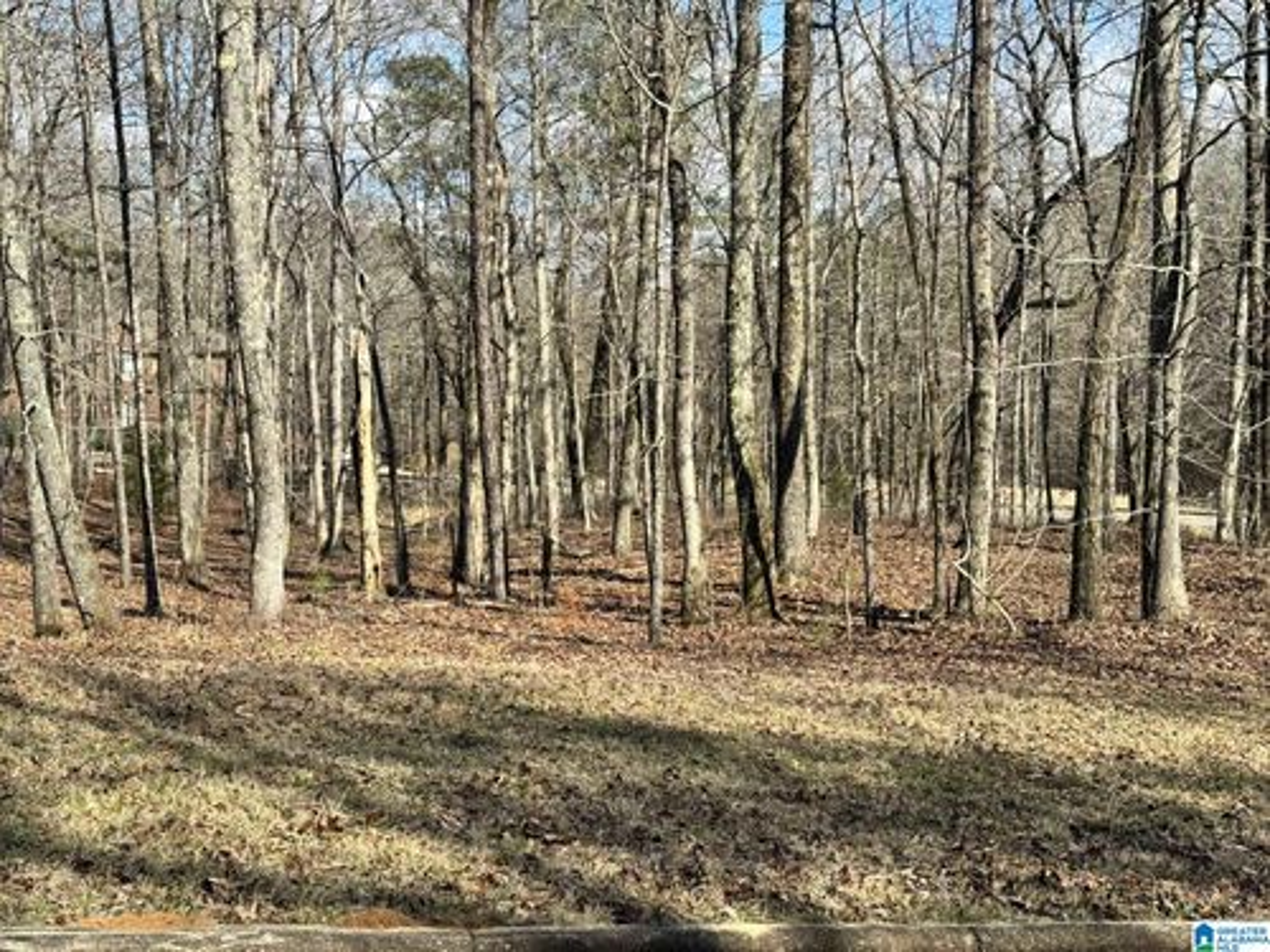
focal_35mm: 48
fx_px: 1761
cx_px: 635
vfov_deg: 30.3
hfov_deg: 39.7
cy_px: 476
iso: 64
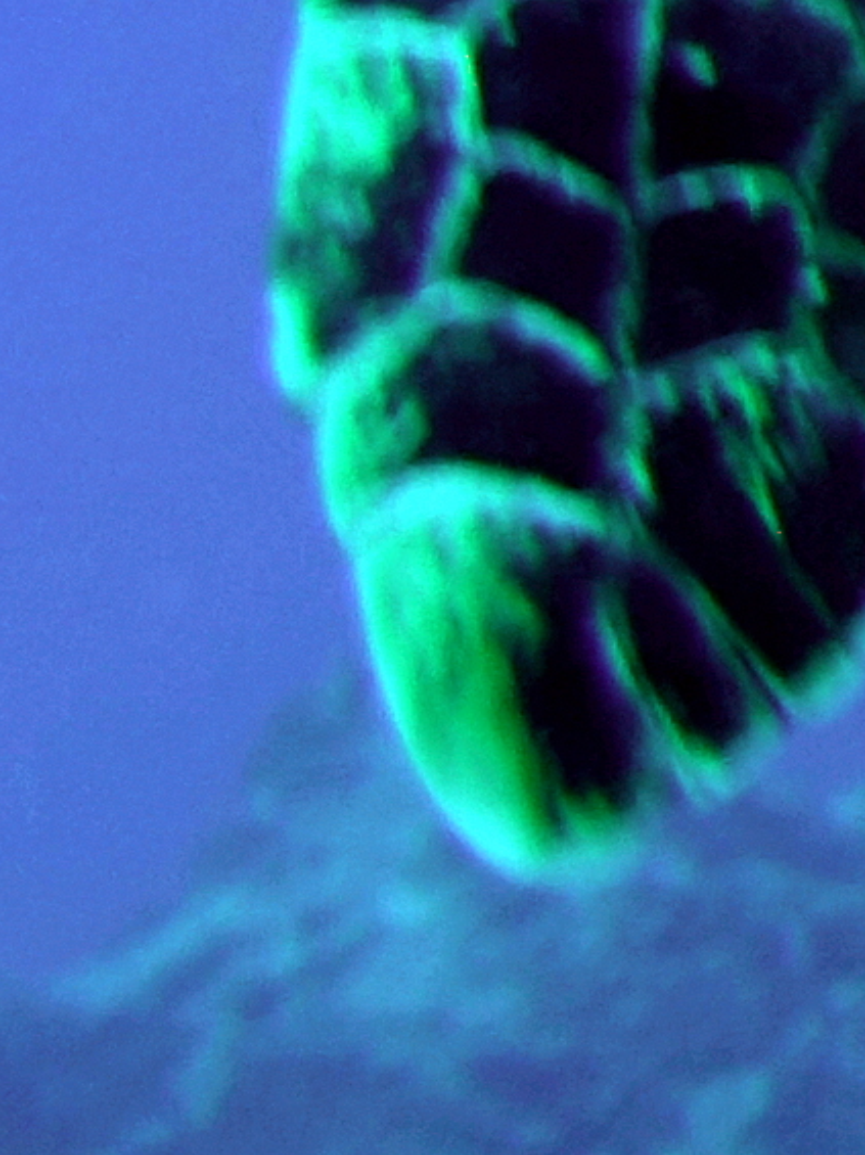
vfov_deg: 4.2
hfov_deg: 3.0
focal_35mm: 466
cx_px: 3988
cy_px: -664
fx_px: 15544
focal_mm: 18.3
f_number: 4
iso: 125
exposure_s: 1/160
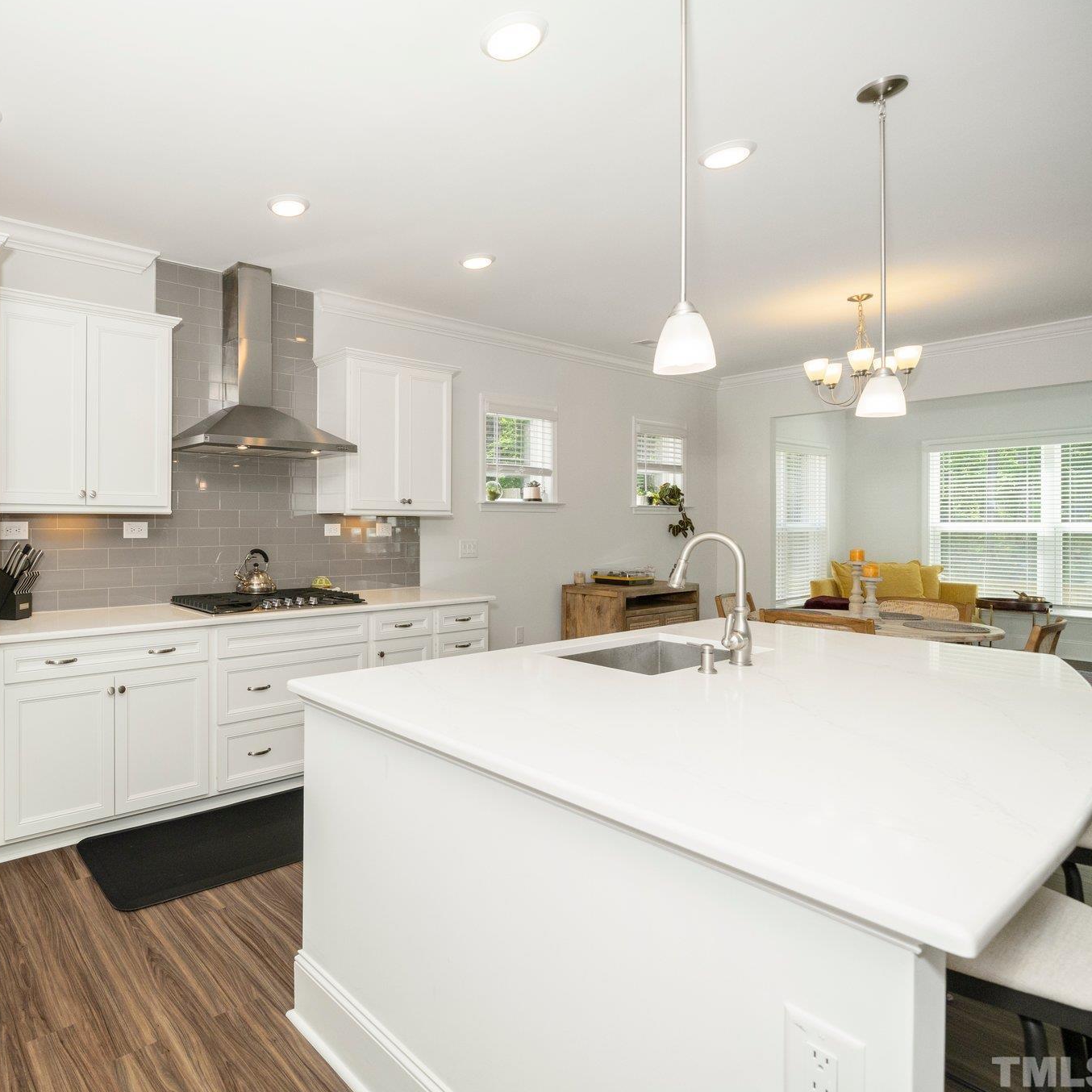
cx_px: 298
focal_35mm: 18
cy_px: 546
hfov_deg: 75.9
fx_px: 642
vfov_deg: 80.7
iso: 640
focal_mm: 14
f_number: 7.1
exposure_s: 1/125
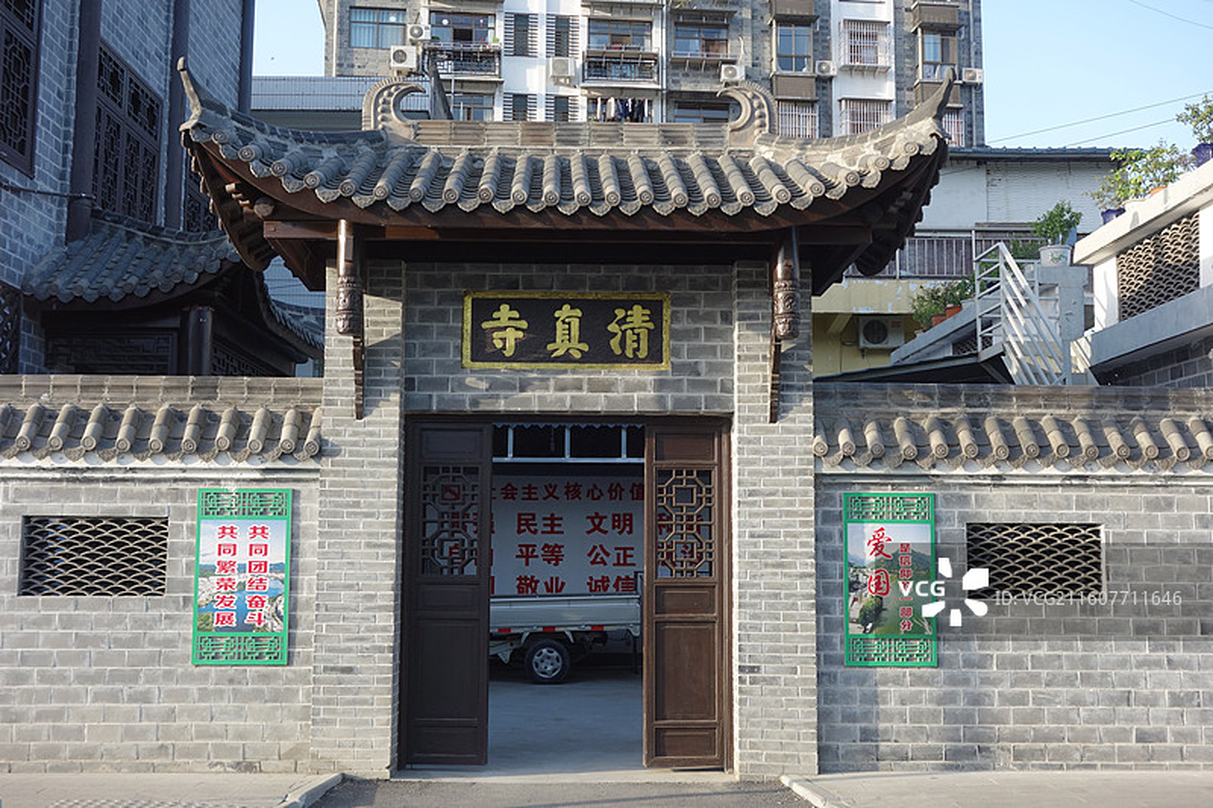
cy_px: 404
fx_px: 1381
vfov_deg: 32.6
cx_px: 606
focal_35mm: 41
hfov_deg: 47.4
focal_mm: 15.1
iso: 125
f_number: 5.6
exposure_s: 1/100
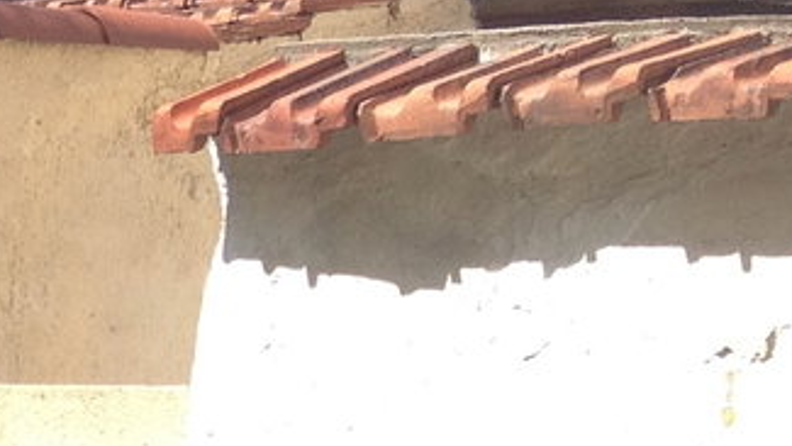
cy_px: 921
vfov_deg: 6.3
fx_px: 3949
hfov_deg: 10.1
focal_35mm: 188
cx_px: -1087
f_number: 2.4
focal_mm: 4.28
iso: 50
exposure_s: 1/673
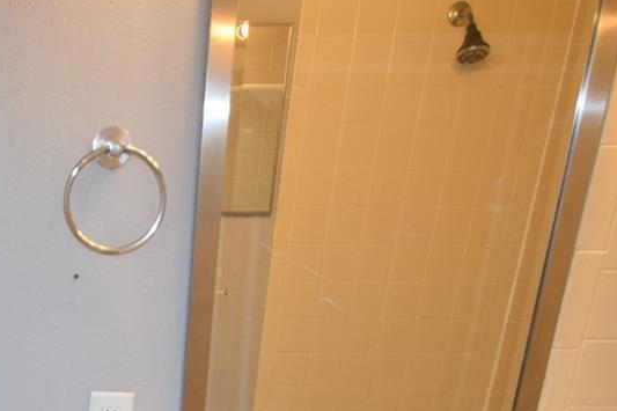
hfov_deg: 34.6
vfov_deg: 22.6
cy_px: 570
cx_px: -10
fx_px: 887
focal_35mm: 52
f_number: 5
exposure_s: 1/100
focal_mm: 11.5
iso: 800
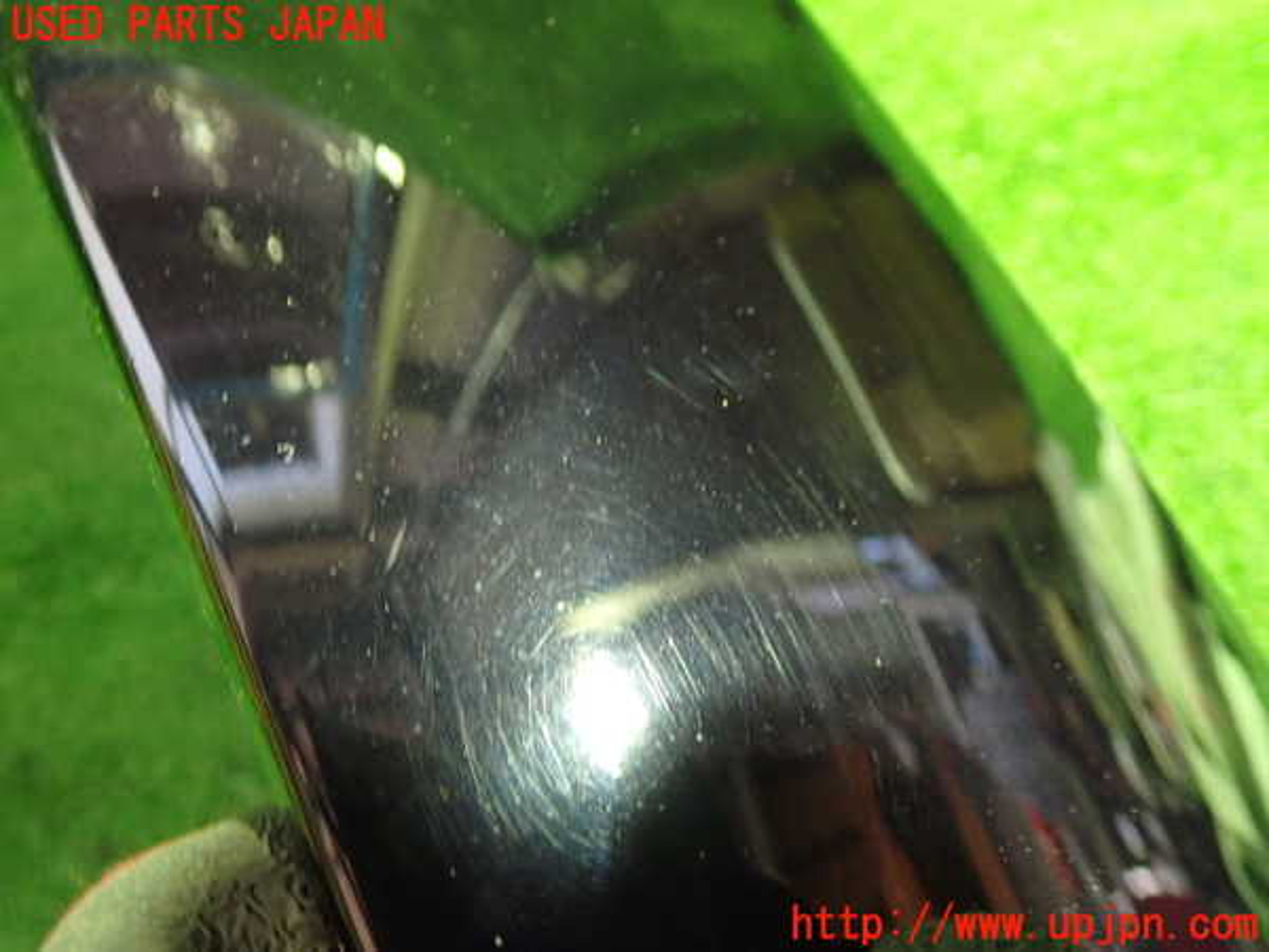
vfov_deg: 46.8
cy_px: 476
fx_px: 1100
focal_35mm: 30
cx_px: 634
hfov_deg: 60.0
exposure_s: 1/20
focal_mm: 5.4
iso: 800
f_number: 2.3
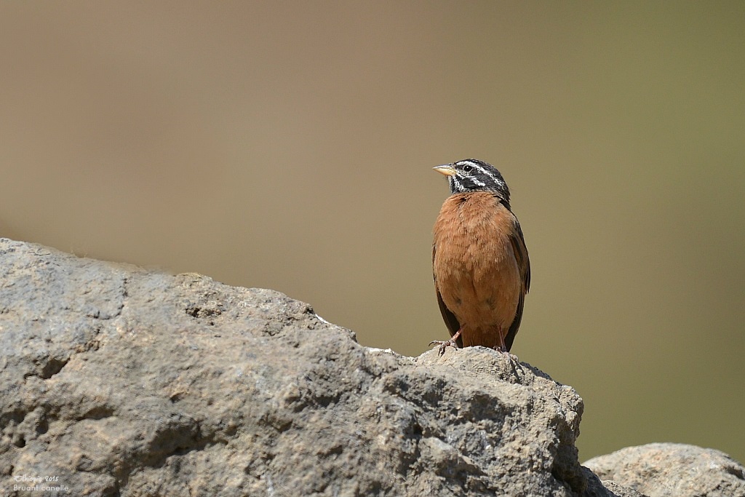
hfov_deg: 4.1
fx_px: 10348
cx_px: 372
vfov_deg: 2.8
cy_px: 248
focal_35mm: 500
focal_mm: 500
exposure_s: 1/2500
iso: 400
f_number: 5.6
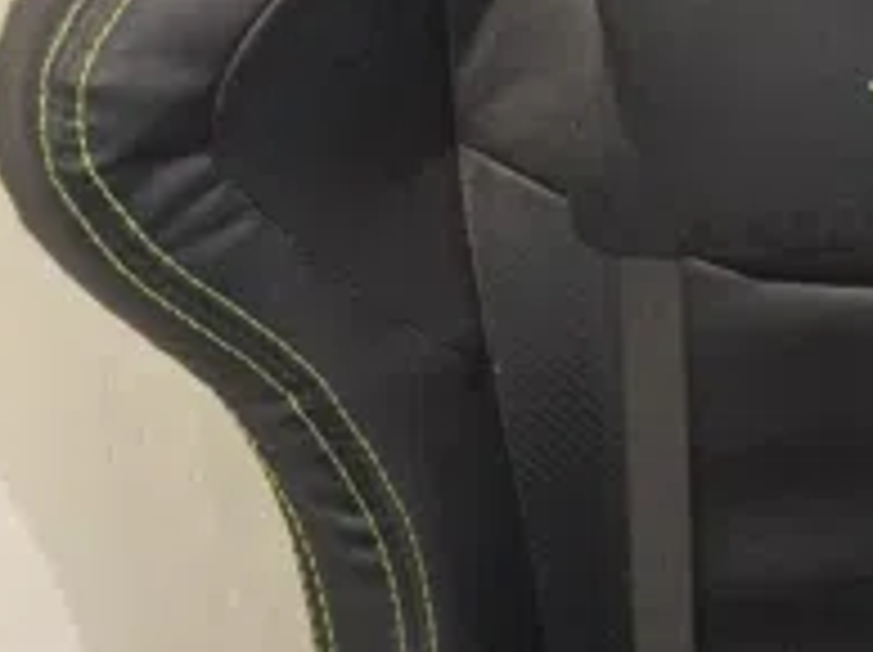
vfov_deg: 19.2
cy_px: 481
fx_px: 1914
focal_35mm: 76
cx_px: 945
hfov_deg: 24.1
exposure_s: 1/50
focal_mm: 5.54
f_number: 1.8
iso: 250
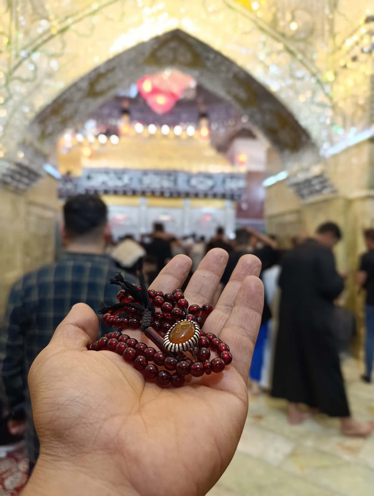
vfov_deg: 73.8
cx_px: 187
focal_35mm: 23
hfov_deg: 59.0
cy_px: 248
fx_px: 330
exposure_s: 1/120
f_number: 1.6
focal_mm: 6.14
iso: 1000
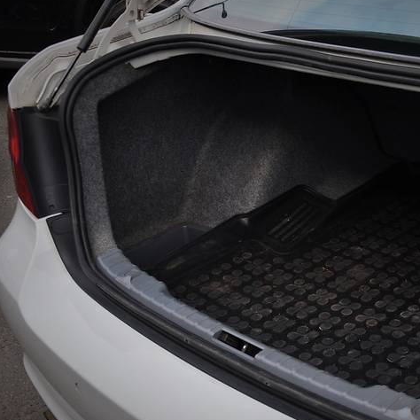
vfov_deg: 31.8
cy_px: 229
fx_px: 737
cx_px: 351
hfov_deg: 30.8
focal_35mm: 54
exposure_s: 1/250
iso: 110
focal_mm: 25
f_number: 4
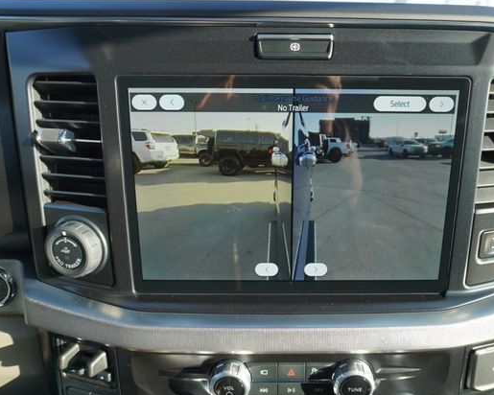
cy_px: 196
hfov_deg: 62.1
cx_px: 273
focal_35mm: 28
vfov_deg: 51.5
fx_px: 409
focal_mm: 16
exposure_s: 1/80
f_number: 4.5
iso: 100
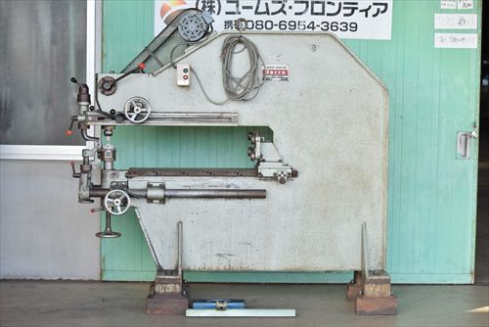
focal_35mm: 87
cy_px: 164
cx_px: 244
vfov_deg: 15.7
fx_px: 1182
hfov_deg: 23.4
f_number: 6.3
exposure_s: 1/500
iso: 1250
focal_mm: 58
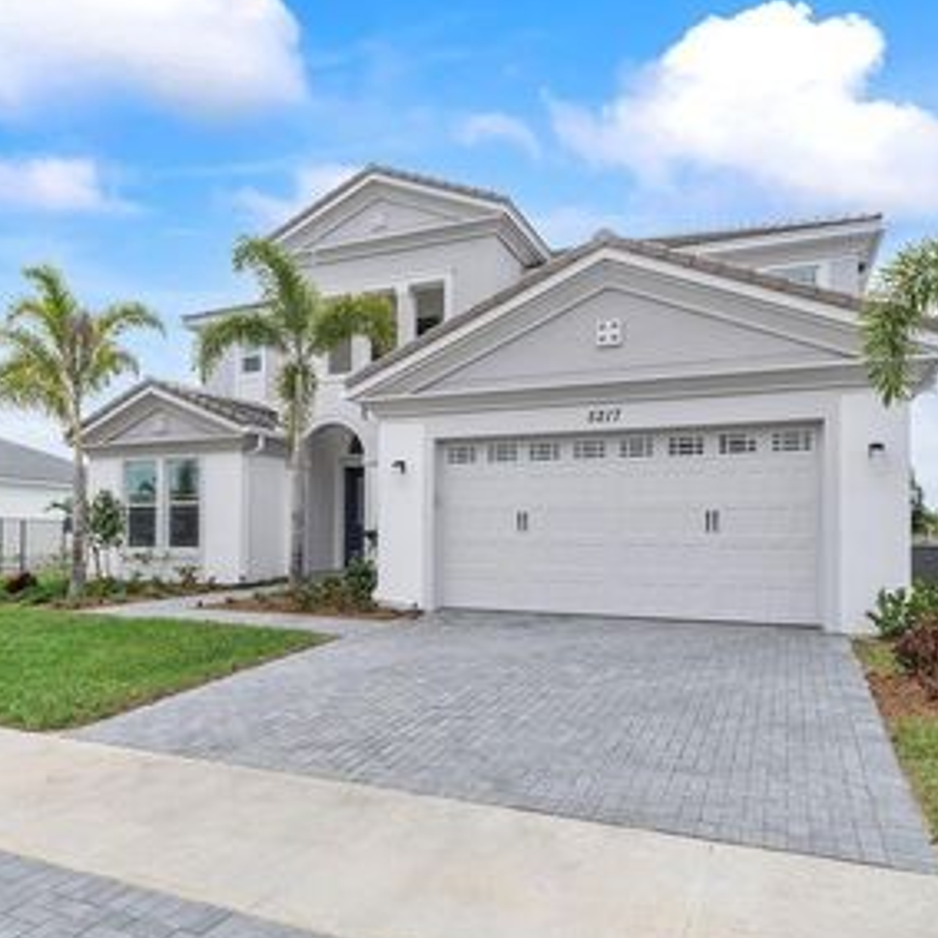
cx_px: 424
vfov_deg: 58.9
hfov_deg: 59.0
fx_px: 828
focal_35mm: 27
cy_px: 525
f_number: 11
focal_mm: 12
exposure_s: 1/60
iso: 100
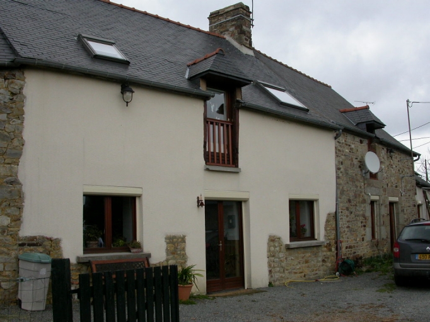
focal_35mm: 38
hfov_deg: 49.0
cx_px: 215
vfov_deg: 37.7
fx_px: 472
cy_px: 161
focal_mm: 7.85
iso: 100
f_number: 4.7
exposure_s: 1/112
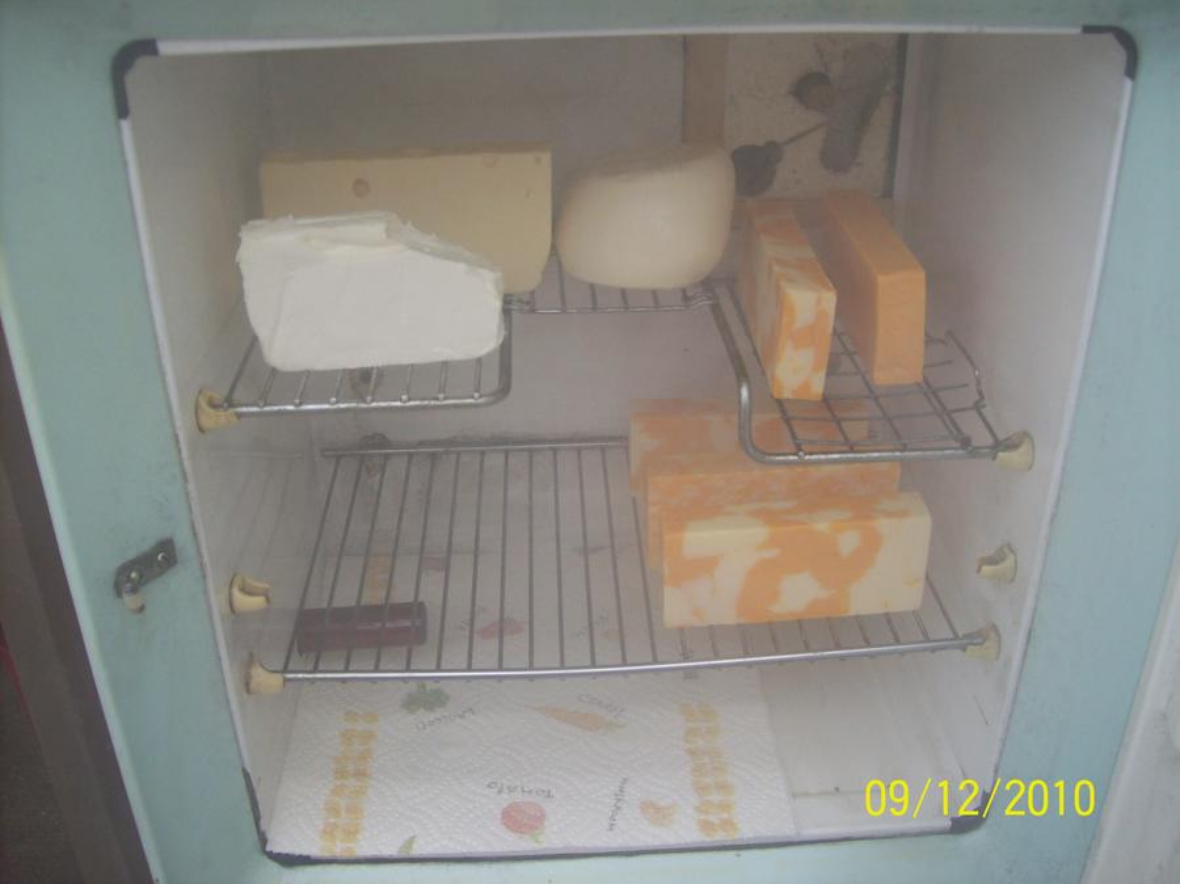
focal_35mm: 36
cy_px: 442
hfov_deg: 51.4
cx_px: 590
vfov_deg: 39.6
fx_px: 1227
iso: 80
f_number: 2.7
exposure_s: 1/565
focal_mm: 6
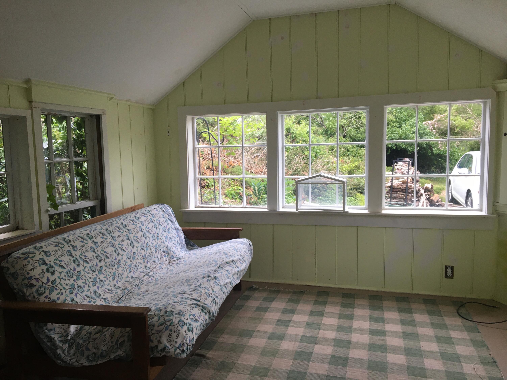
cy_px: 190
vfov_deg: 48.2
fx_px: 425
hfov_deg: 61.7
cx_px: 254
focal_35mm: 29
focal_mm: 4.15
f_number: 2.2
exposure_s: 1/30
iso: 64
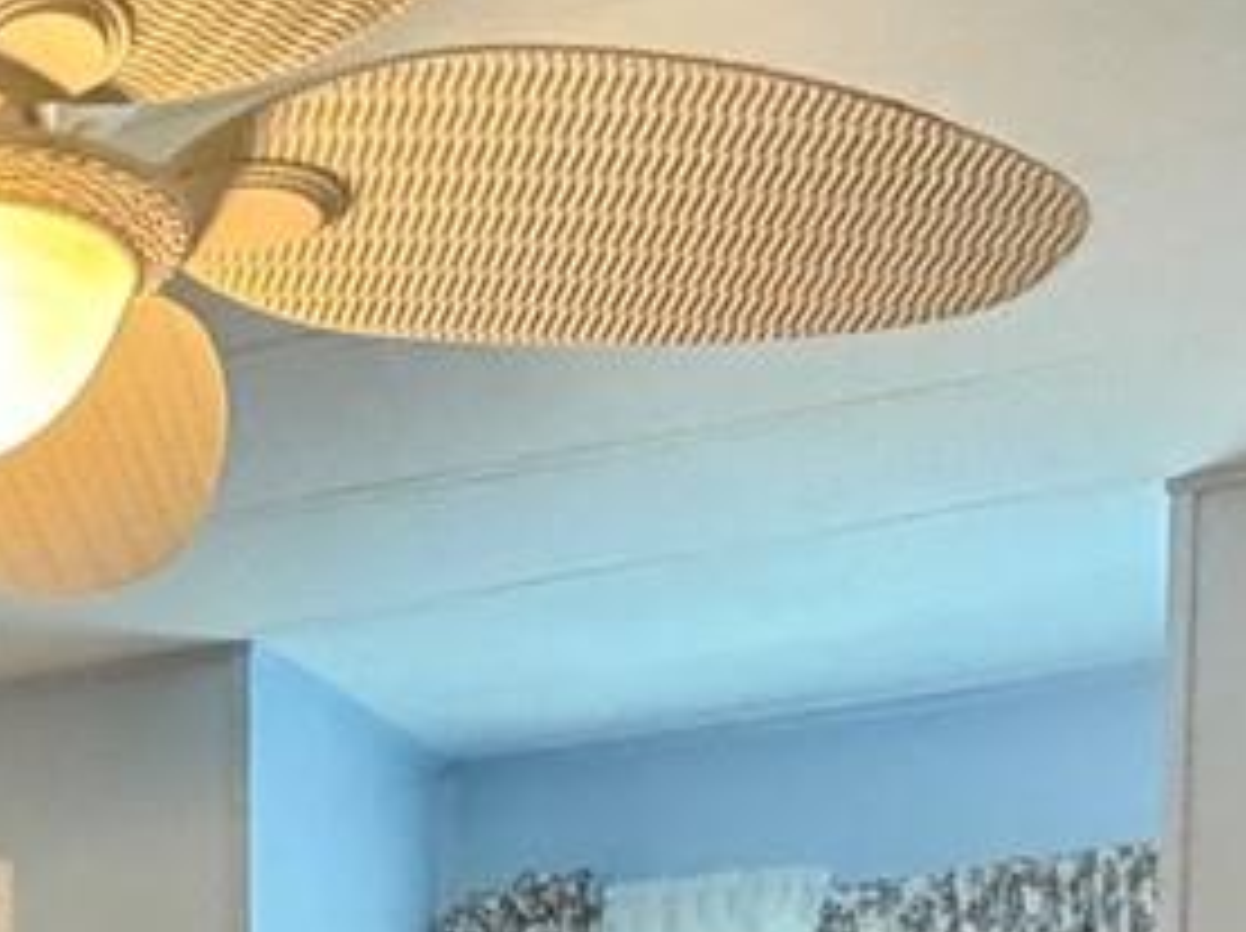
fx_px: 2912
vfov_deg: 15.1
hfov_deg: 22.6
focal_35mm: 81
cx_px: -166
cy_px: 1810
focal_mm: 2.22
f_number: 2.2
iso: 640
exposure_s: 1/60
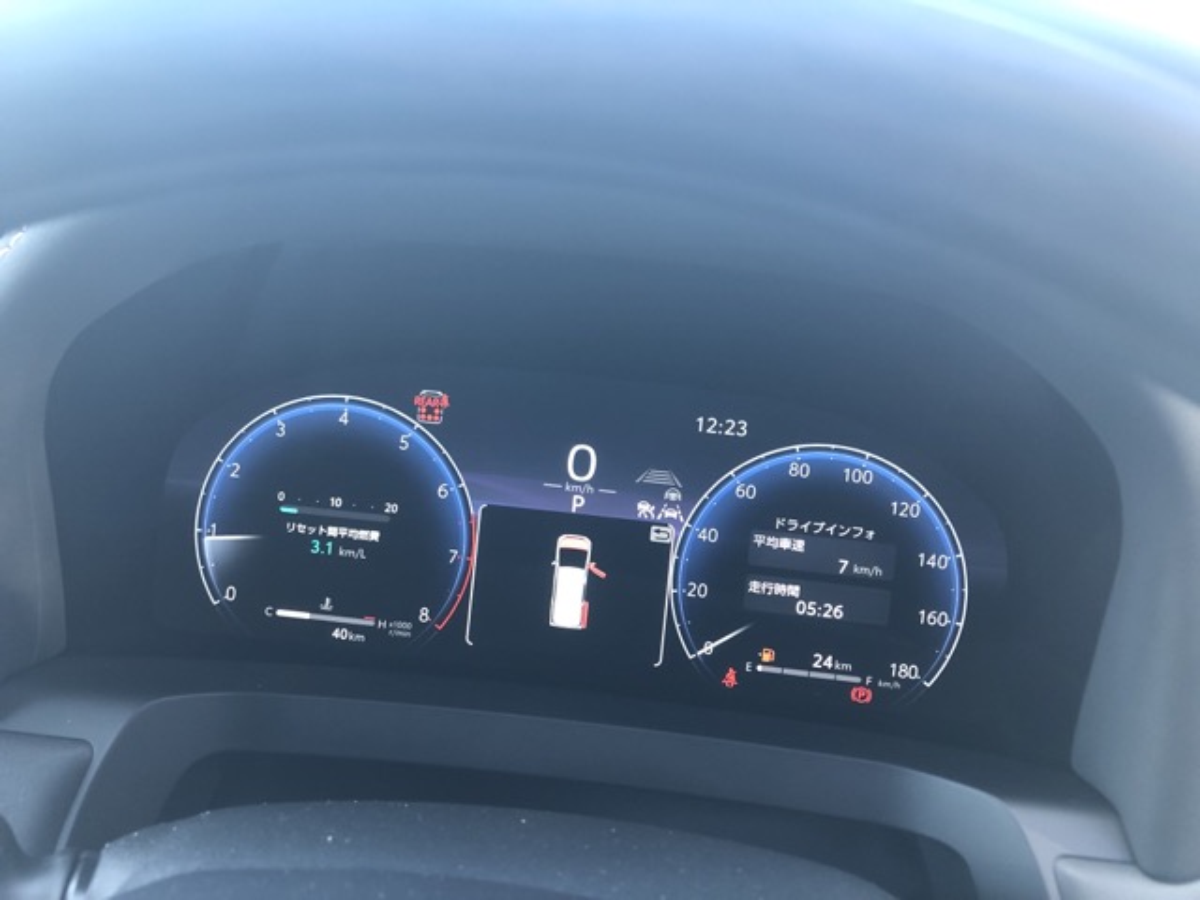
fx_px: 971
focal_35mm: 28
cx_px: 600
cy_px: 450
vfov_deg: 49.7
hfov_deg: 63.4
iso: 40
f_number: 1.8
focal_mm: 3.99
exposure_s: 1/15
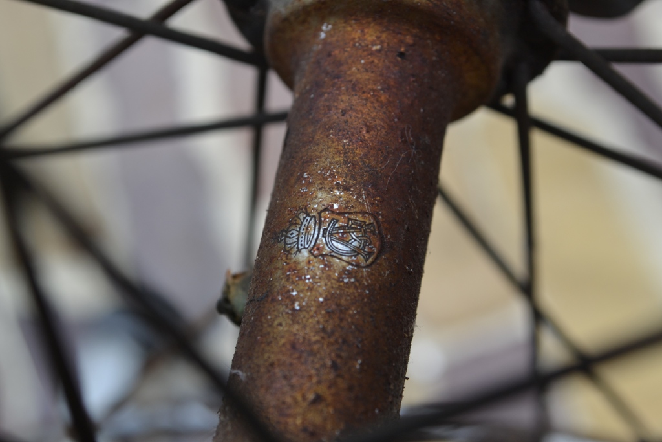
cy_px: 221
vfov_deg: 18.9
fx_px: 1324
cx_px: 331
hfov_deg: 28.1
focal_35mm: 72
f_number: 8
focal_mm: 48
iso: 160
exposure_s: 1/125
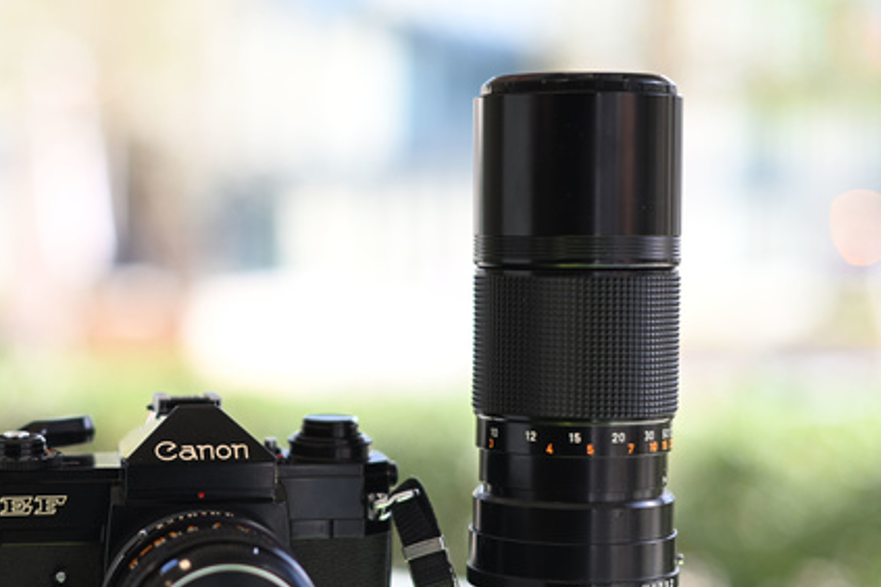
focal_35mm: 78
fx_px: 1909
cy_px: 371
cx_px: 275
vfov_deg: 17.5
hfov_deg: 25.8
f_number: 2
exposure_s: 1/500
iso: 100
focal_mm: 50
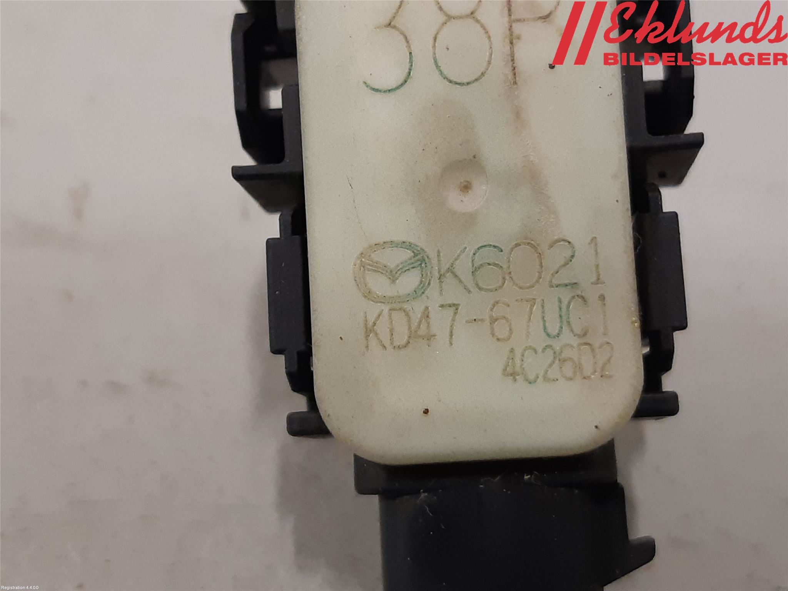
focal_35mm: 26
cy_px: 296
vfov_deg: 53.1
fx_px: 592
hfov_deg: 67.3
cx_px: 394
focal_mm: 3.93
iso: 200
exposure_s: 1/50
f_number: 1.7
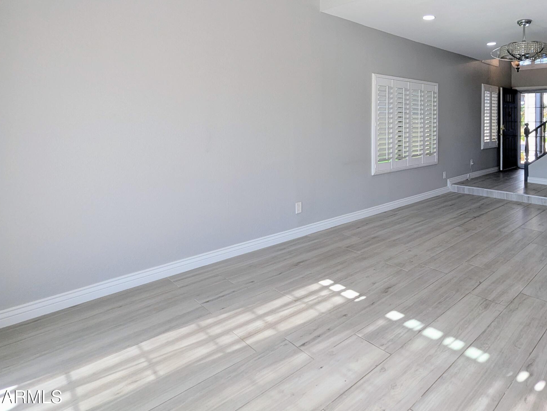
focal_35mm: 20
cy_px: 110
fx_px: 316
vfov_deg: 62.8
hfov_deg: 78.2
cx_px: 377
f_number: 2.2
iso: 50
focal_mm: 1.95
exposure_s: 1/235
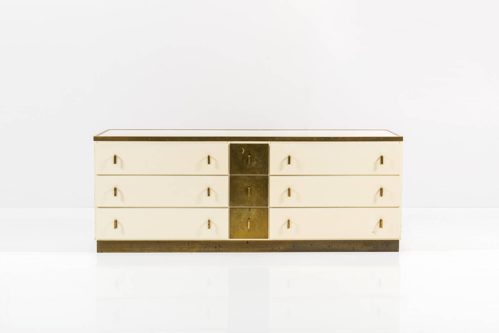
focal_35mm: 50
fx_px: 693
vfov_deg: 27.0
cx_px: 250
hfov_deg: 39.6
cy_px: 166
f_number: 14
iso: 100
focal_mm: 50
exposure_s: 1/200
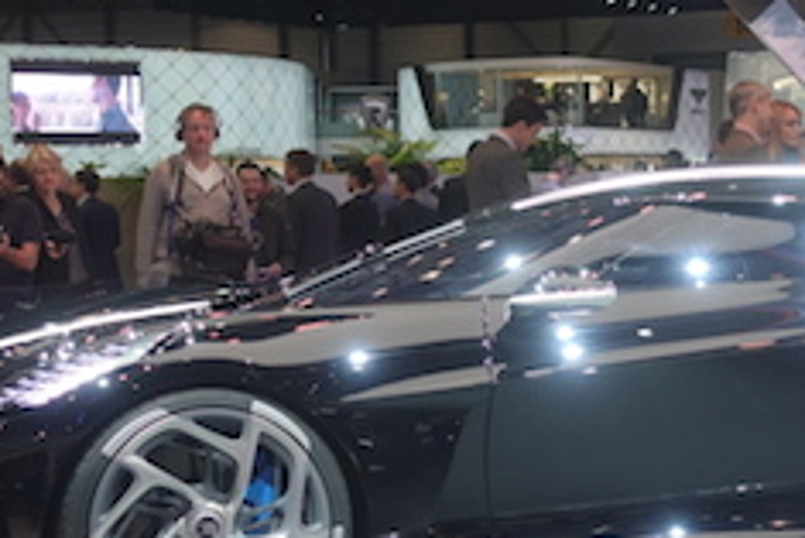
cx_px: 552
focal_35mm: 106
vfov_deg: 12.9
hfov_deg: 19.2
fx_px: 2372
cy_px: 363
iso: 125
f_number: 2.8
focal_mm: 14.3
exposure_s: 1/50
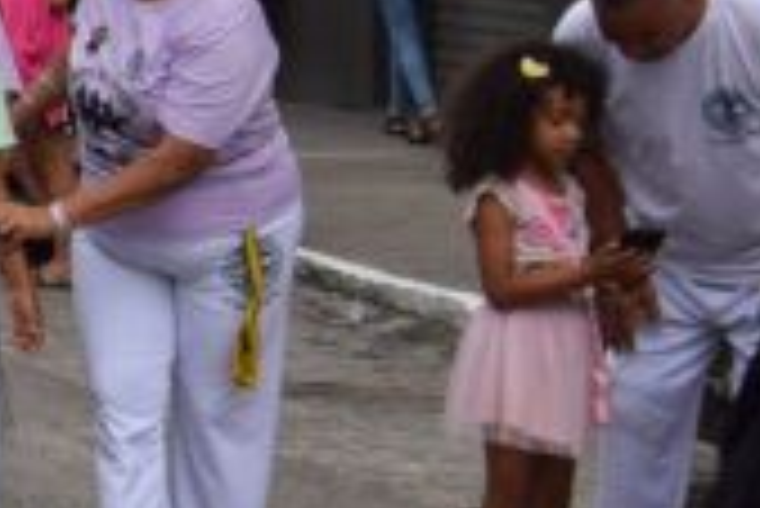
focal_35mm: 197
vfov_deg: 6.9
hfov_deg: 9.7
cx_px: -800
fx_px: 4162
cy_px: -191
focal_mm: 30
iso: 200
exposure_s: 1/320
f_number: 9
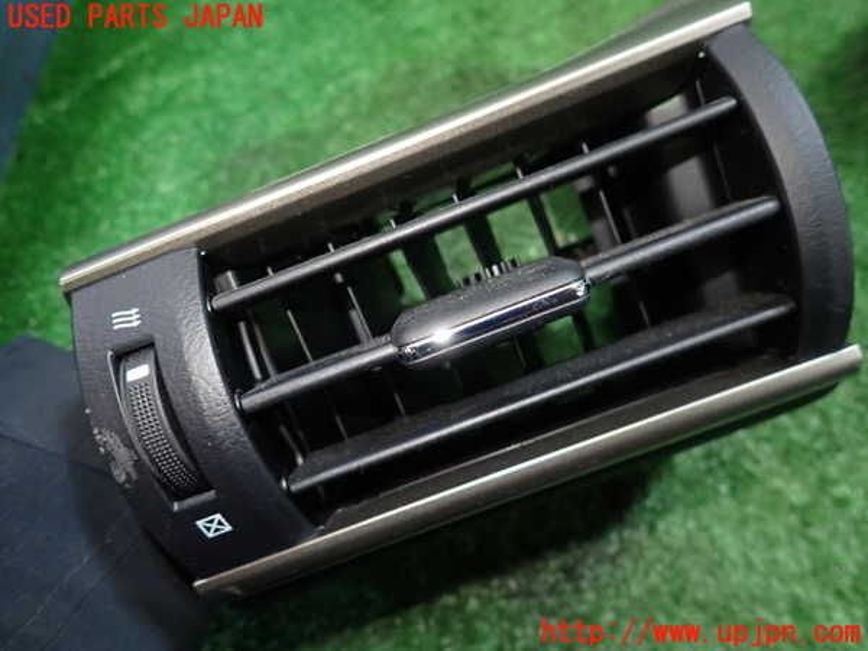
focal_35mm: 25
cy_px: 326
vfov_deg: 54.9
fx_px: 627
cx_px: 434
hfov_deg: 69.4
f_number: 2
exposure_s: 1/30
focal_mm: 4.5
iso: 250
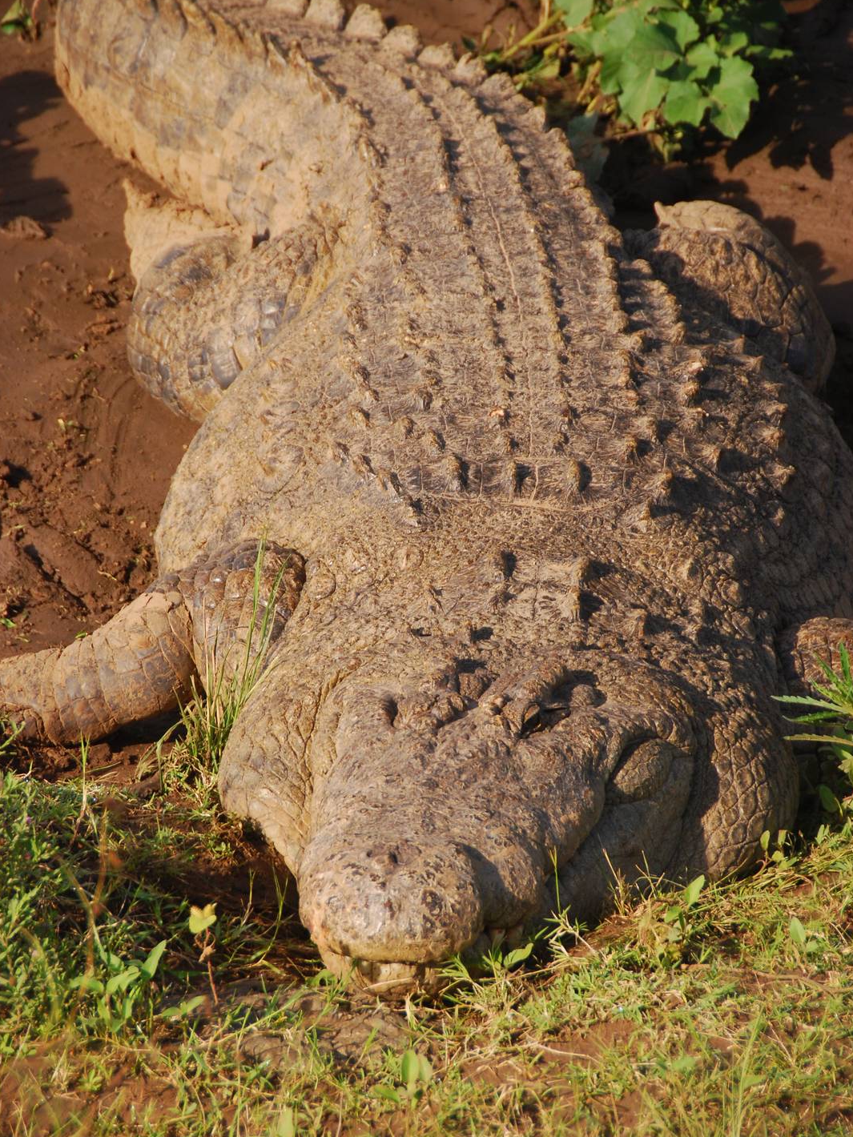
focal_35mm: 244
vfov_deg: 8.1
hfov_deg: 6.1
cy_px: 567
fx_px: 8017
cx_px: 426
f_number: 5.6
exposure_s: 1/250
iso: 250
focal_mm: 150
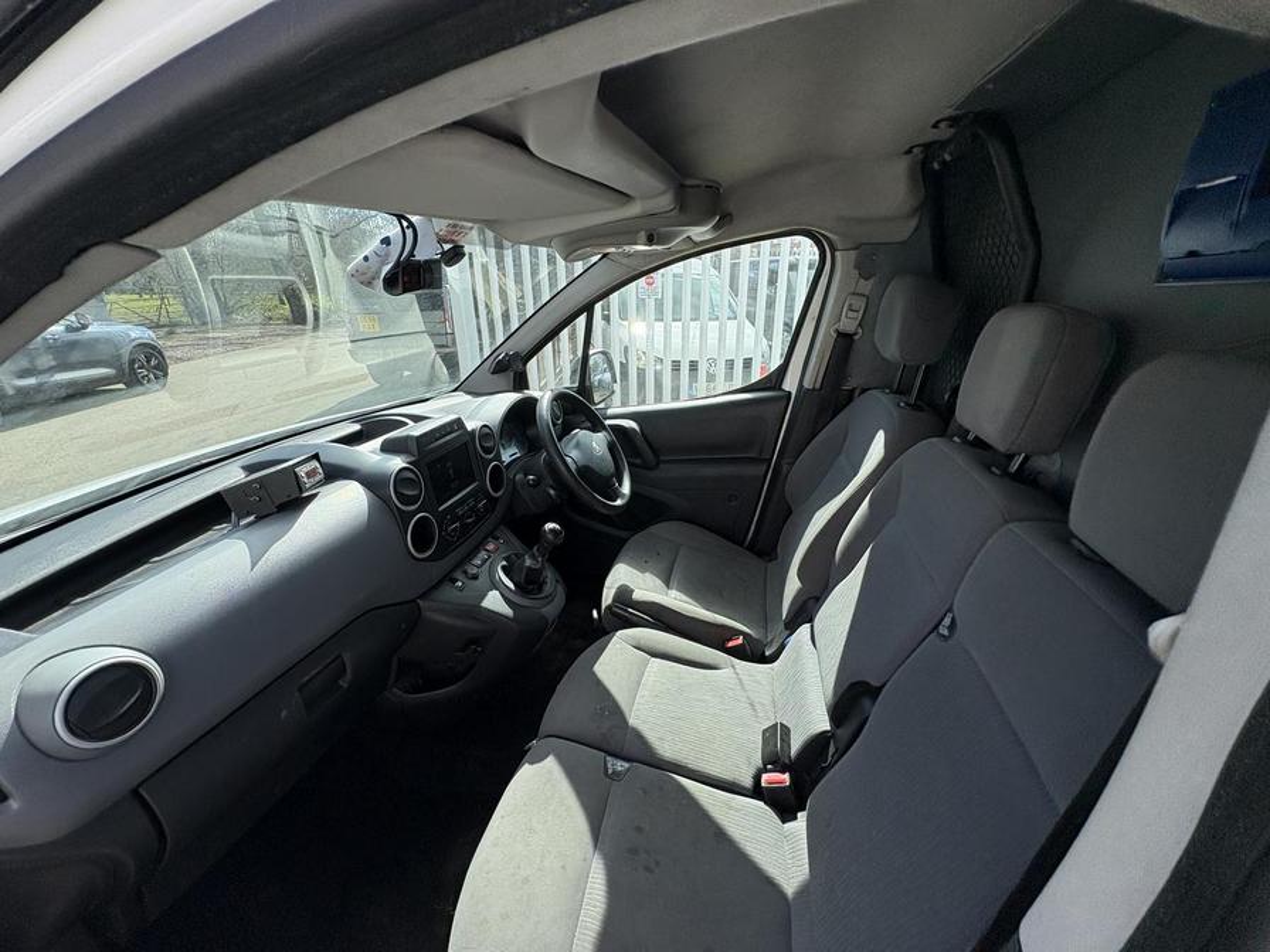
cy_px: 476
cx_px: 635
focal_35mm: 14
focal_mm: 2.22
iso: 64
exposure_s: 1/741
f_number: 2.2
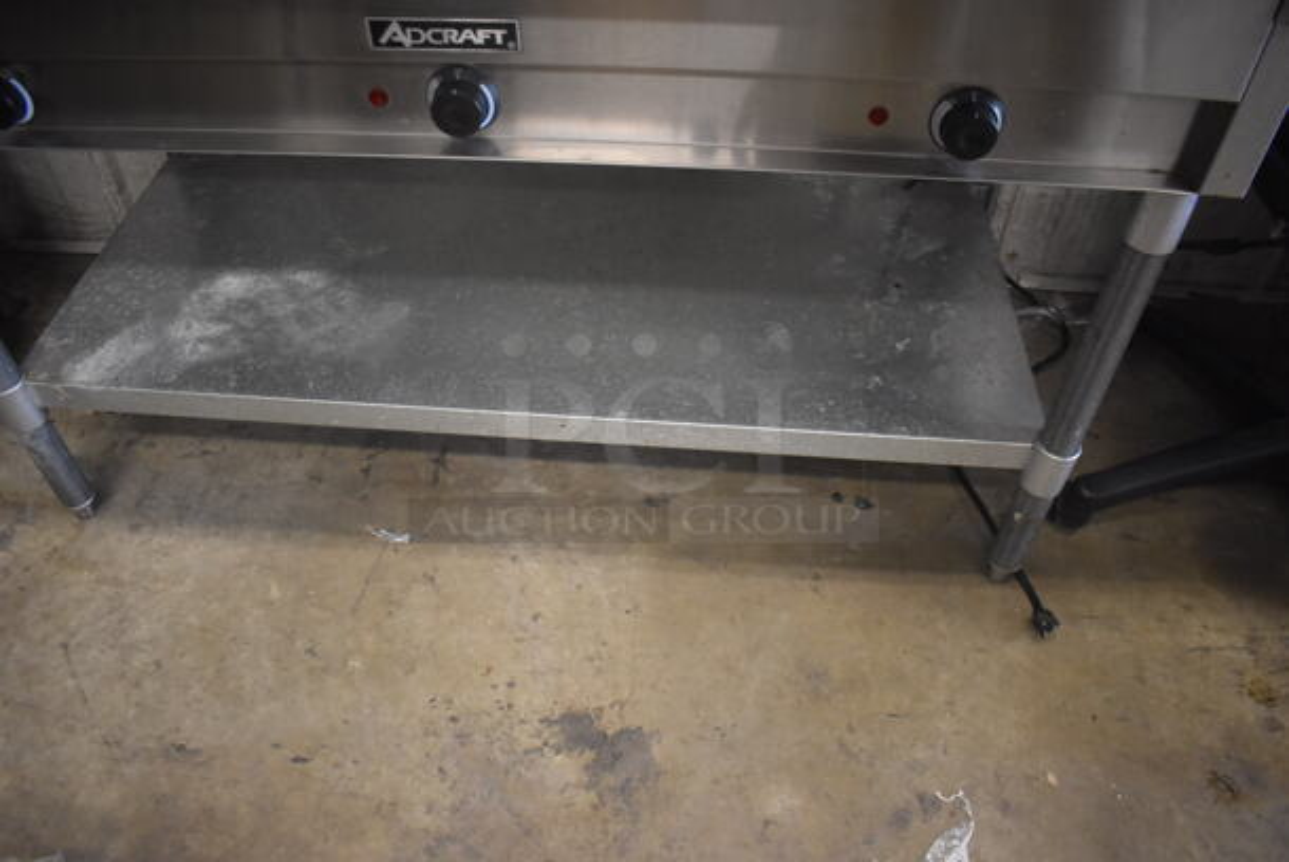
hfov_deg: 67.3
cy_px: 431
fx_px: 968
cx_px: 644
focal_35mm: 27
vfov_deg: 48.0
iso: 2500
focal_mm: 18
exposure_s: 1/125
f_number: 3.5
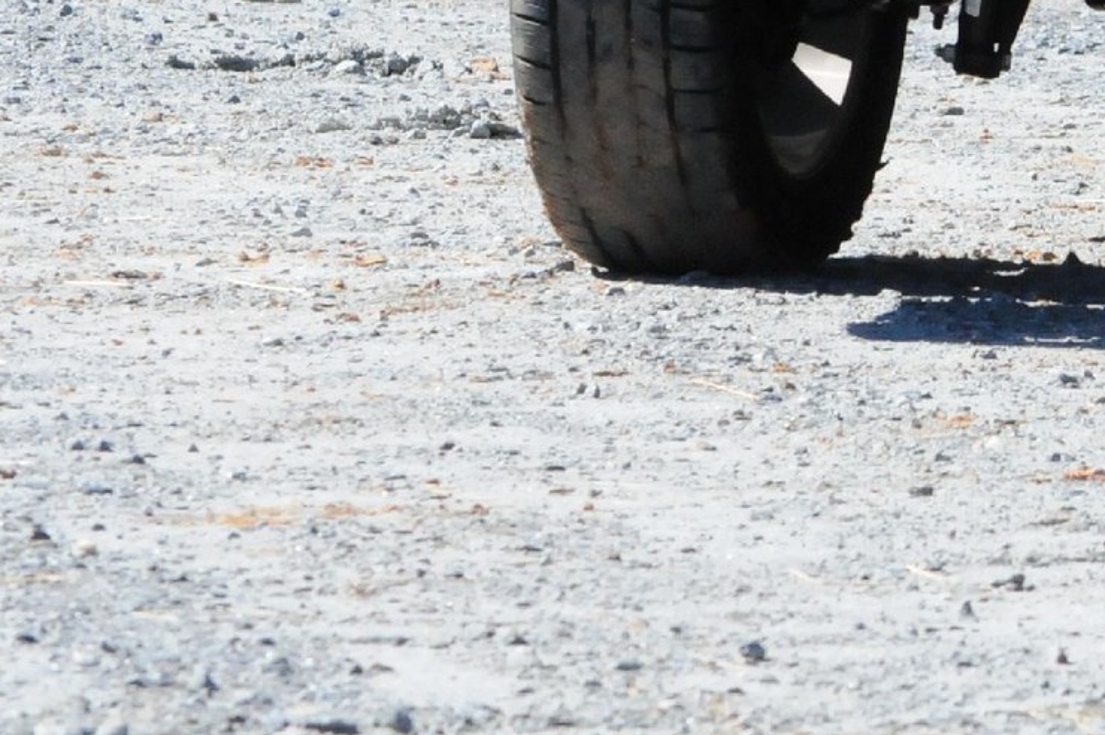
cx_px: 1831
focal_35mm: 588
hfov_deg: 3.5
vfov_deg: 2.3
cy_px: -370
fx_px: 18032
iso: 2000
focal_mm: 116
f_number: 10
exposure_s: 1/2500
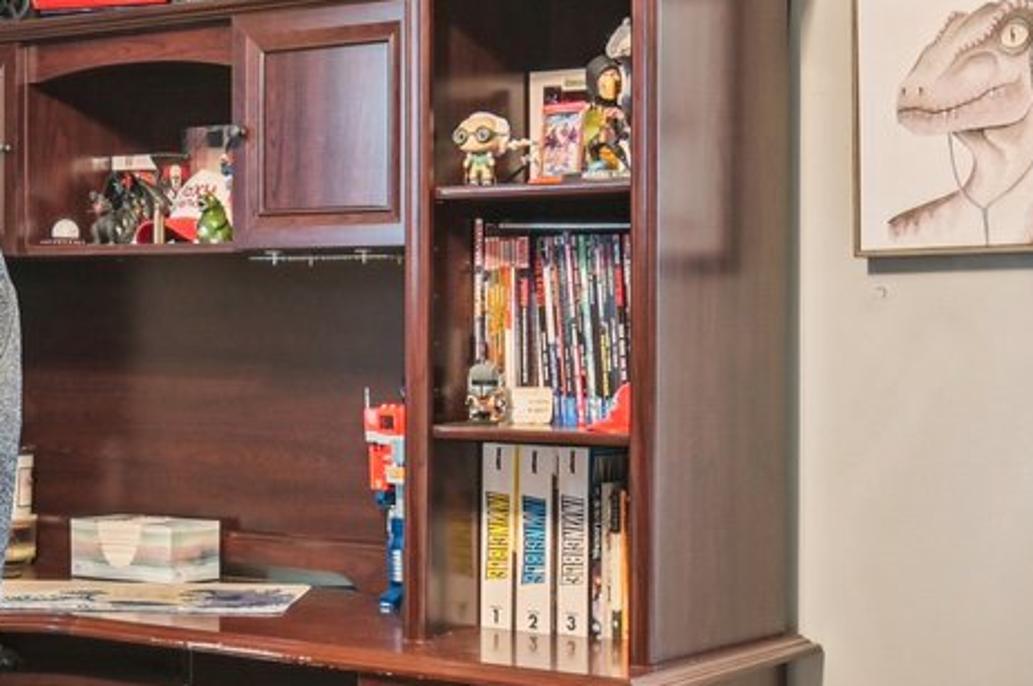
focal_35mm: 71
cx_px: 452
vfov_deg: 19.1
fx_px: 2035
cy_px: 299
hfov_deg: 28.5
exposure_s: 1/2
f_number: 8
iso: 400
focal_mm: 16
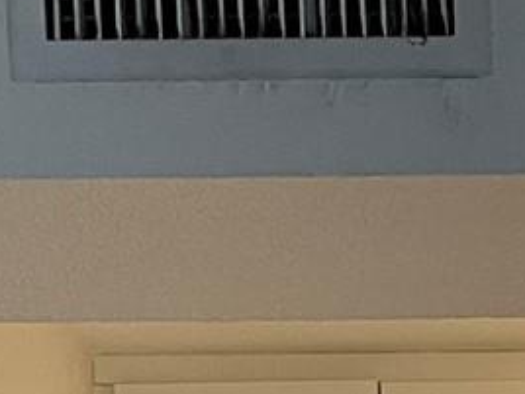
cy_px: 1474
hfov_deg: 10.1
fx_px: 2897
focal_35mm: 191
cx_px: 740
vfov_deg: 6.5
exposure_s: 1/60
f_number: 1.6
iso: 200
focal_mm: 5.1
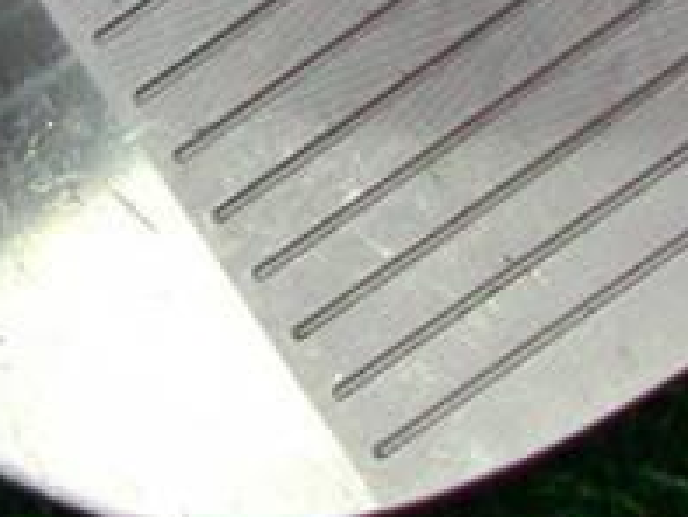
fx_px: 2386
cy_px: -269
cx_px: 471
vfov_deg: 11.8
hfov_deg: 16.4
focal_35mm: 120
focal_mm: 6.42
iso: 400
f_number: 3.6
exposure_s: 1/80
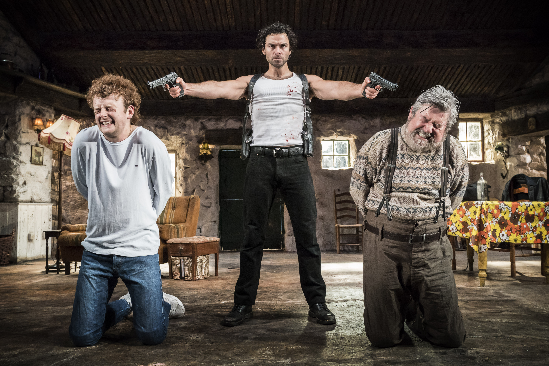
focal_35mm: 32
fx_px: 488
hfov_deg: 58.7
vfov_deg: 41.1
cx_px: 274
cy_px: 183
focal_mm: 32
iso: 5000
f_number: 6.3
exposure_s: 1/200
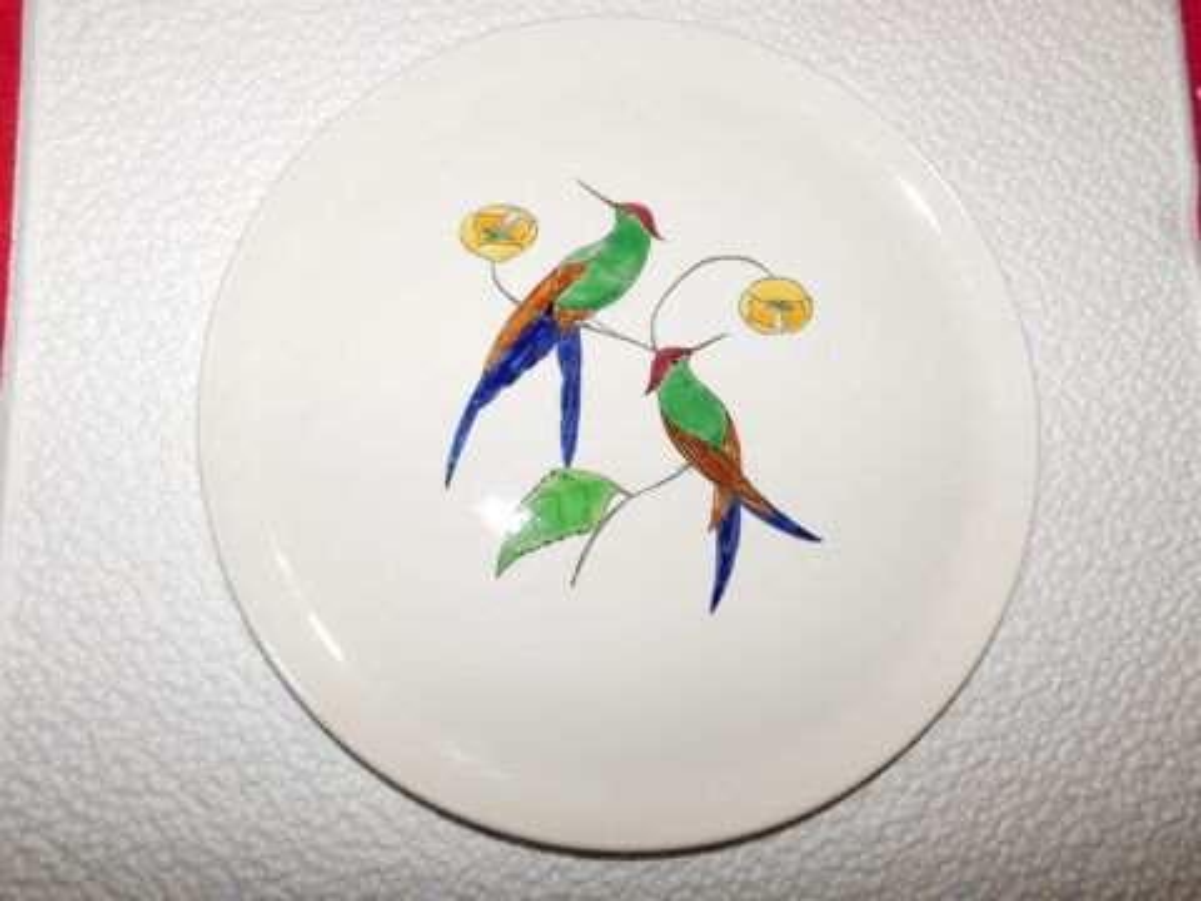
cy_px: 450
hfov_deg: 73.9
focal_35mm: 23
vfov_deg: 58.9
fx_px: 798
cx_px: 600
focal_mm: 4
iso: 160
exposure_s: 1/30
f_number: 3
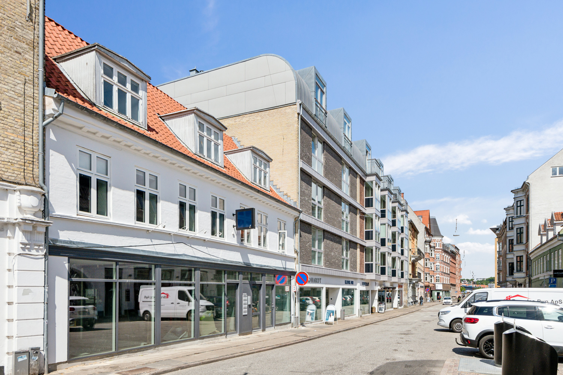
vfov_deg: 53.1
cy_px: 188
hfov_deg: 73.7
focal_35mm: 24
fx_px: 375
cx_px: 282
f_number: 11
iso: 800
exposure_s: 1/1250
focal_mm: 24
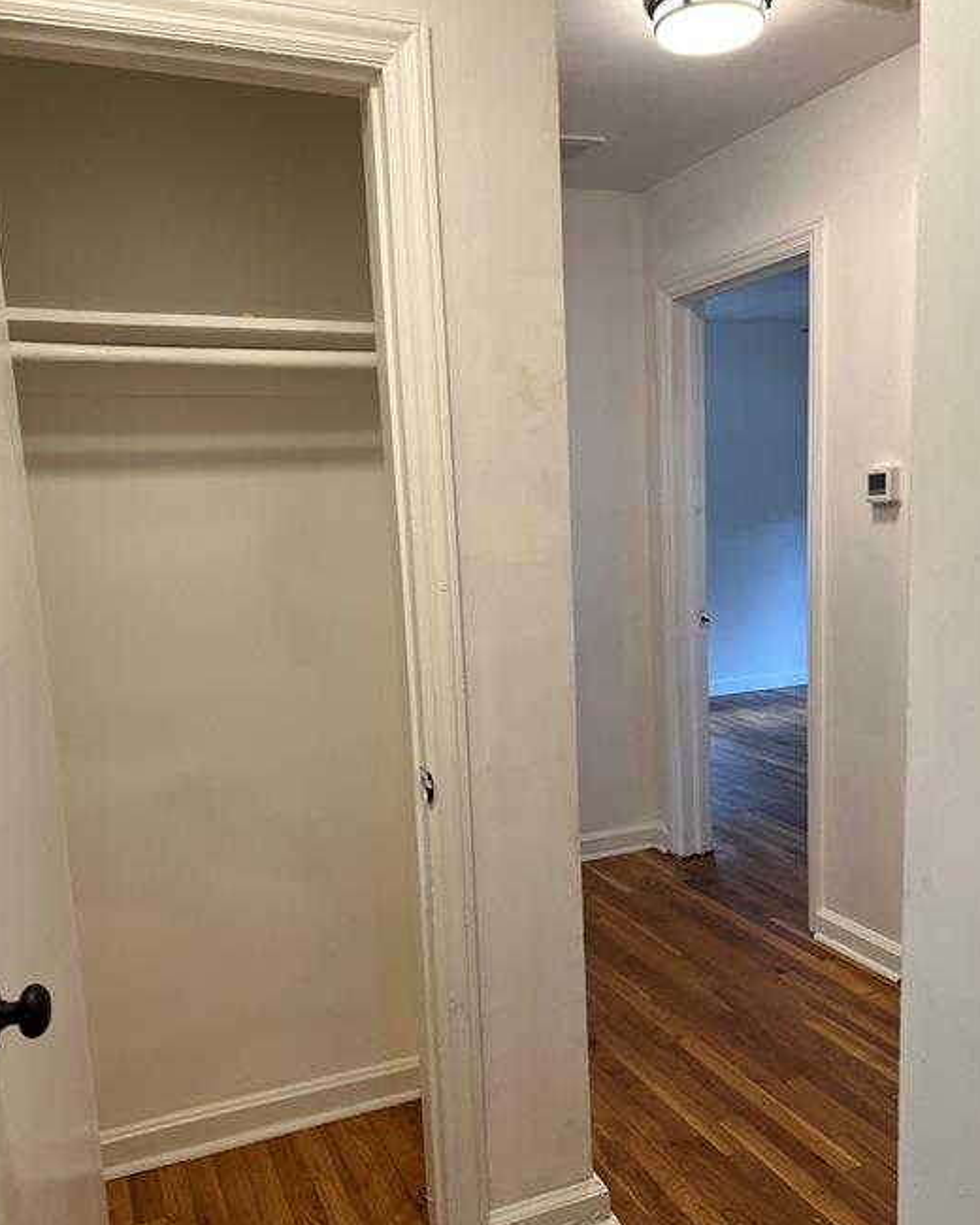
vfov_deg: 58.6
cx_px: 522
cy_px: 686
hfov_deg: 48.5
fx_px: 1088
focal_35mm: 30
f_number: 1.5
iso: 125
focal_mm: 5.7
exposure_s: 1/120
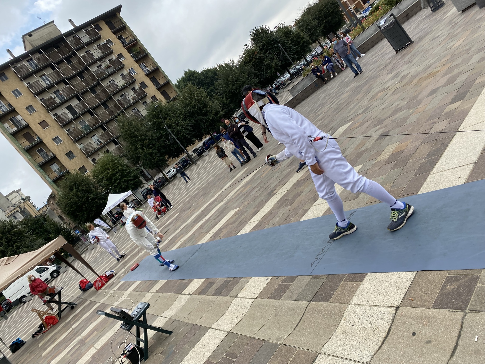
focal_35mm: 26
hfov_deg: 67.3
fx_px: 364
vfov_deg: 53.1
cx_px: 242
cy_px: 182
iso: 32
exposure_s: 1/623
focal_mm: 4.25
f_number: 1.8
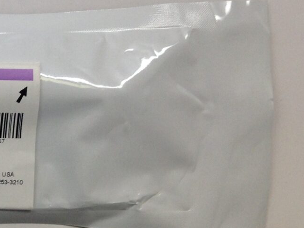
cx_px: -171
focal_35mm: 105
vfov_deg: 14.1
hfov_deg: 16.7
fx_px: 922
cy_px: 103
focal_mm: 4.12
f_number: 2.4
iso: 50
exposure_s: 1/60
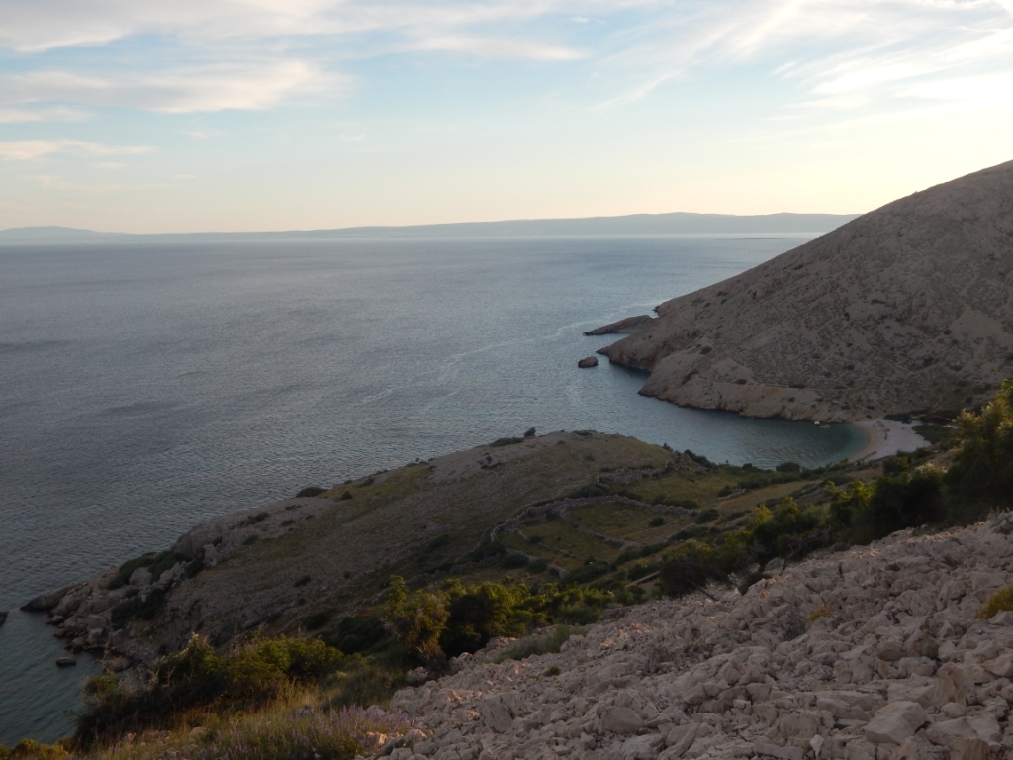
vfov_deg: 37.7
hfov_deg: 49.0
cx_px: 506
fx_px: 1112
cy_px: 380
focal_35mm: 38
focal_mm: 6.8
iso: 125
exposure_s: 1/640
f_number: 3.4
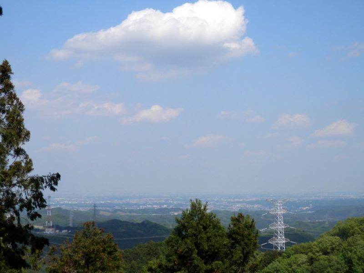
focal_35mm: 66
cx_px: 182
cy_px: 136
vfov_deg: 22.3
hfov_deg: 29.4
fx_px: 694
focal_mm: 11.9
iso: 80
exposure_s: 1/160
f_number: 12.4
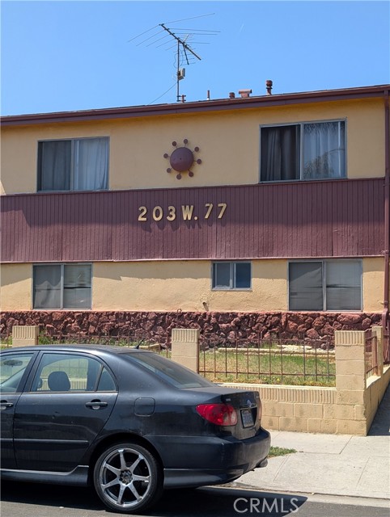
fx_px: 734
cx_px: 195
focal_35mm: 49
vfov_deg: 38.9
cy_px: 258
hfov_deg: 29.8
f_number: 1.68
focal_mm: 6.9
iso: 21
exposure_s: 1/806
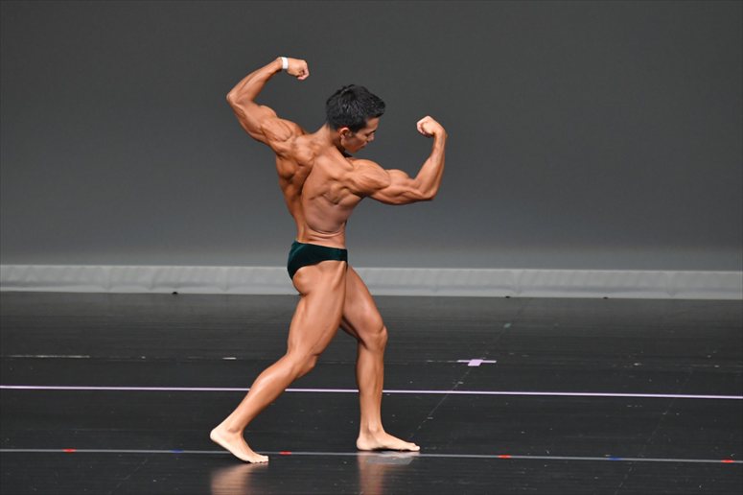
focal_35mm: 345
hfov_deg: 6.0
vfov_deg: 4.0
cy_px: 248
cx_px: 372
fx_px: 7117
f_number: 5.6
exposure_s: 1/400
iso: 4000
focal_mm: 230
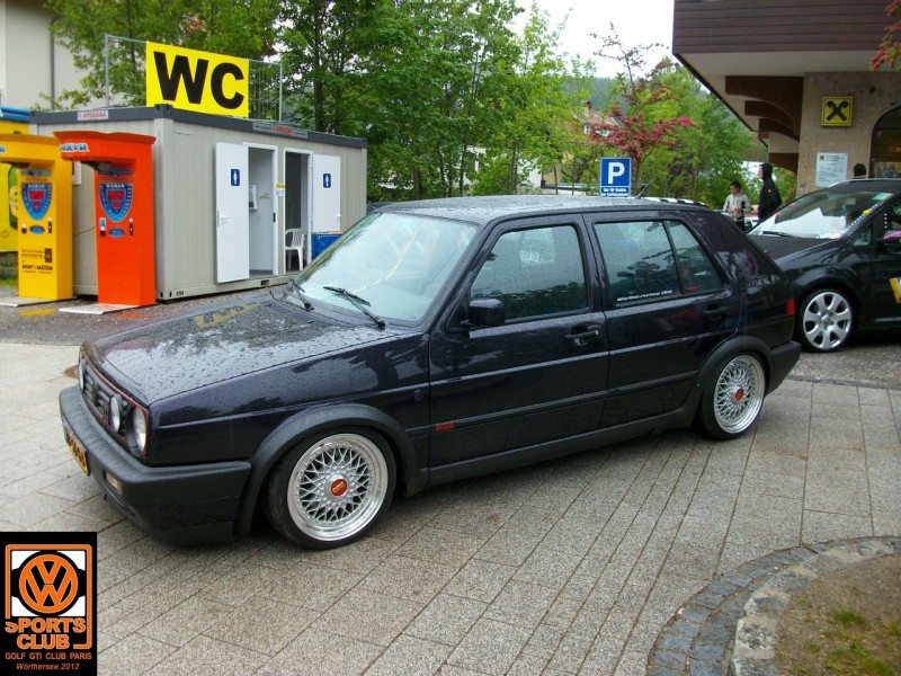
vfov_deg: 41.8
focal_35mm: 34
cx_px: 450
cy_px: 338
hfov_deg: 54.0
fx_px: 885
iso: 80
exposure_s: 1/147
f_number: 2.9
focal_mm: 5.7
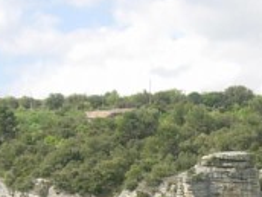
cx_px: 344
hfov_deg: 10.9
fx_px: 1340
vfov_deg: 8.1
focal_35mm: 177
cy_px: 350
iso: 64
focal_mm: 7.8
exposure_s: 1/1024
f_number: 2.8
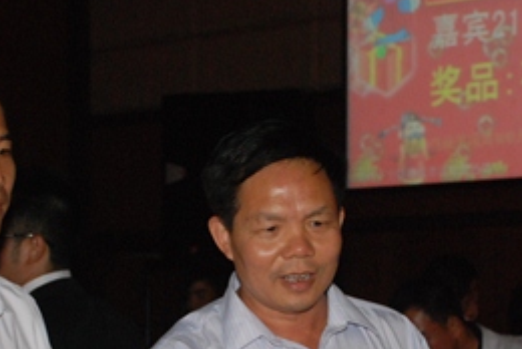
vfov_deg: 10.6
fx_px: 1876
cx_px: 261
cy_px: 315
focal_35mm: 129
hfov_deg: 15.8
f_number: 4.5
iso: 1000
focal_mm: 35
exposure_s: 1/60
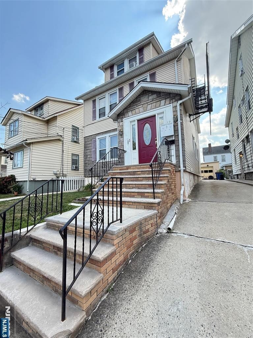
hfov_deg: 85.7
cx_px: 126
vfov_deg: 102.1
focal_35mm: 14
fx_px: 136
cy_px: 169
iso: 64
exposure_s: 1/413
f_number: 2.2
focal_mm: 2.22
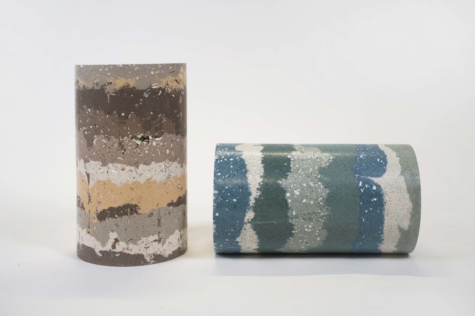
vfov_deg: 27.0
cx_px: 238
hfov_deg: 39.6
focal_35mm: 50
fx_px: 660
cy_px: 158
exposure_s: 1/160
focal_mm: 50
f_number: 4
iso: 640
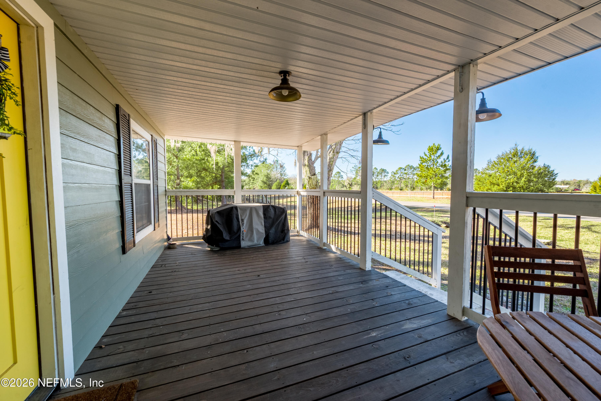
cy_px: 200
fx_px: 234
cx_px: 300
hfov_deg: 104.2
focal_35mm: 14
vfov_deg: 81.2
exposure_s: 1/1000
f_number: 8
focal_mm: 14
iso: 400
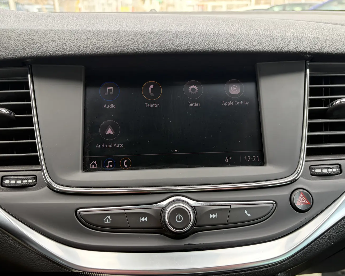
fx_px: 286
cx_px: 175
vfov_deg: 51.5
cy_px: 142
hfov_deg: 62.2
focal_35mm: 28
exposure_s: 1/211
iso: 80
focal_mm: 5.96
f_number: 1.6
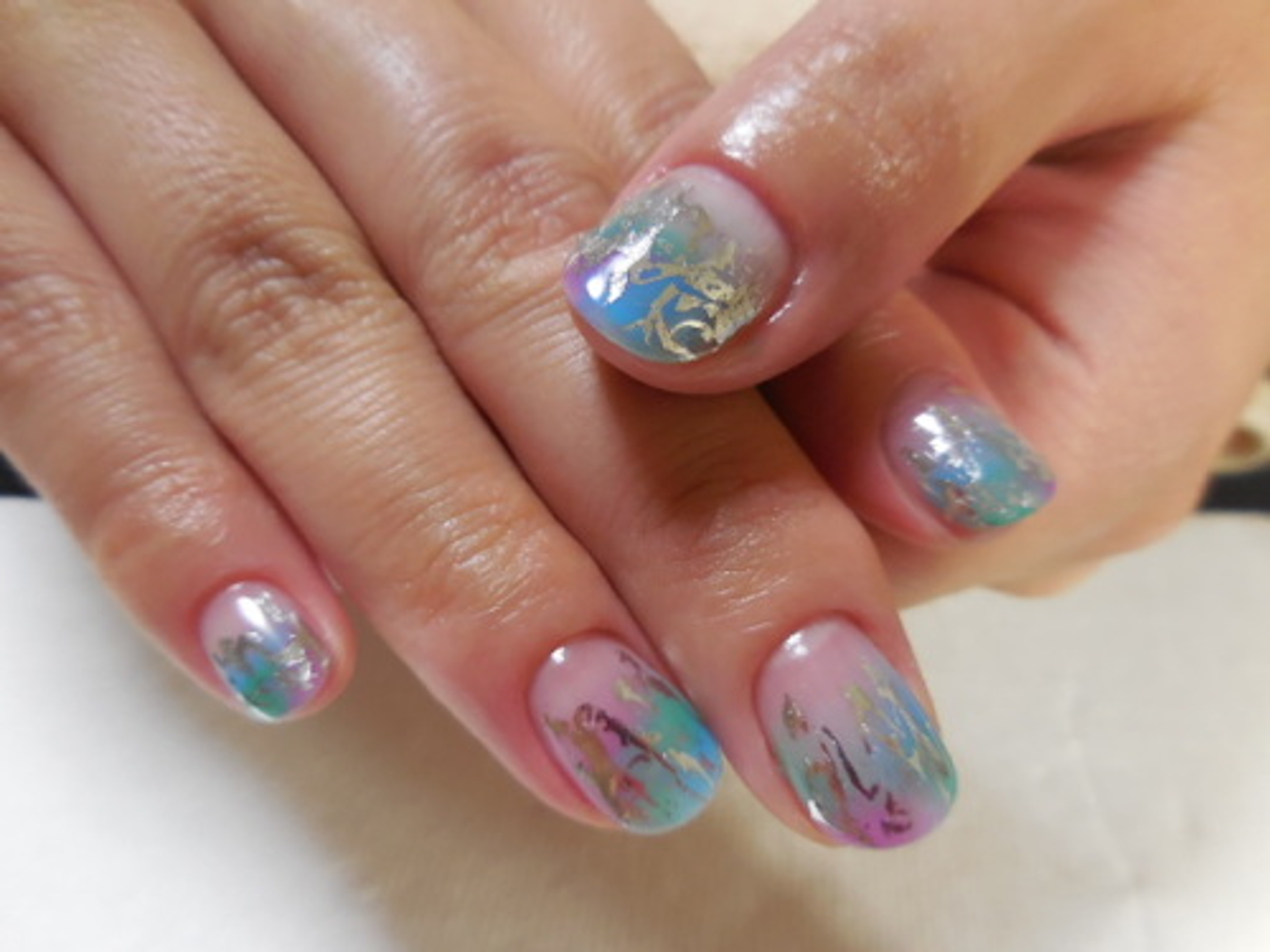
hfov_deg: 69.4
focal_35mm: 25
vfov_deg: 54.9
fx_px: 917
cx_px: 635
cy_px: 476
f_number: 3.3
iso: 280
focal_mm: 4.5
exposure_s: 1/30
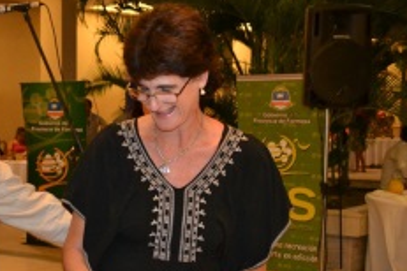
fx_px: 882
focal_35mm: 78
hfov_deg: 24.7
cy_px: 184
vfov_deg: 17.4
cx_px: -7
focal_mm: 24
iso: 1800
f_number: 4
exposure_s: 1/60
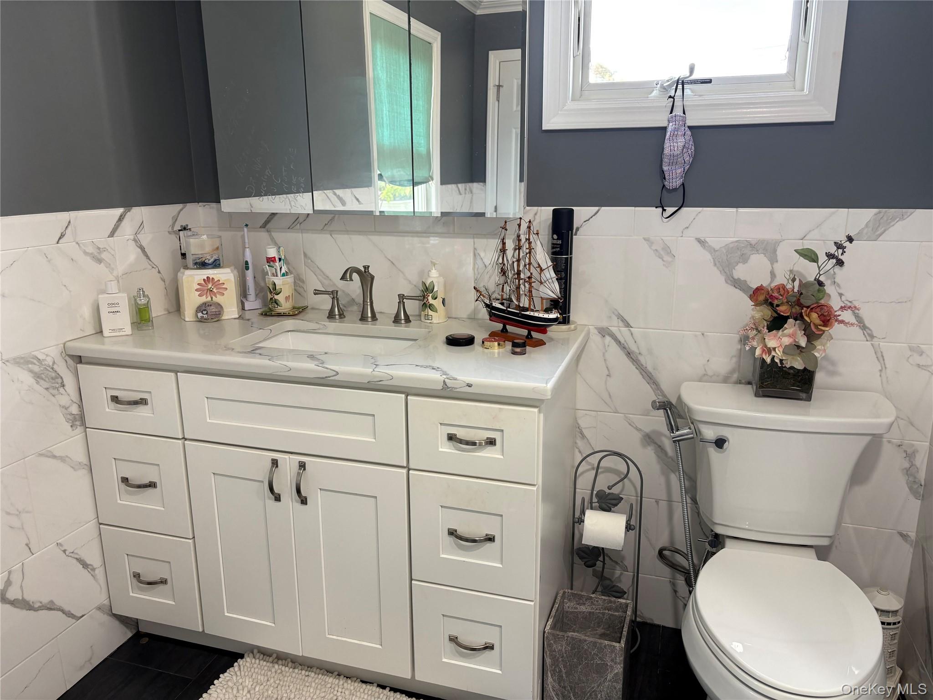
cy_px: 350
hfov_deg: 67.3
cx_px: 466
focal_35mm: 26
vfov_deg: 53.1
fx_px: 701
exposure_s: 1/60
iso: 100
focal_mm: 5.96
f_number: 1.6
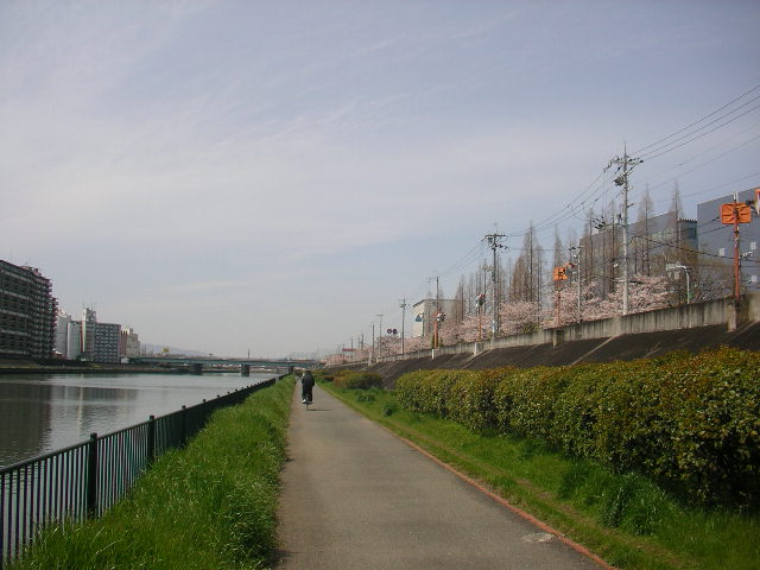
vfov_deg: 38.7
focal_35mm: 37
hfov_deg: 50.1
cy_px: 285
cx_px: 380
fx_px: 812
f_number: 6.9
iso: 50
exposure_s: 1/800
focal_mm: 5.7
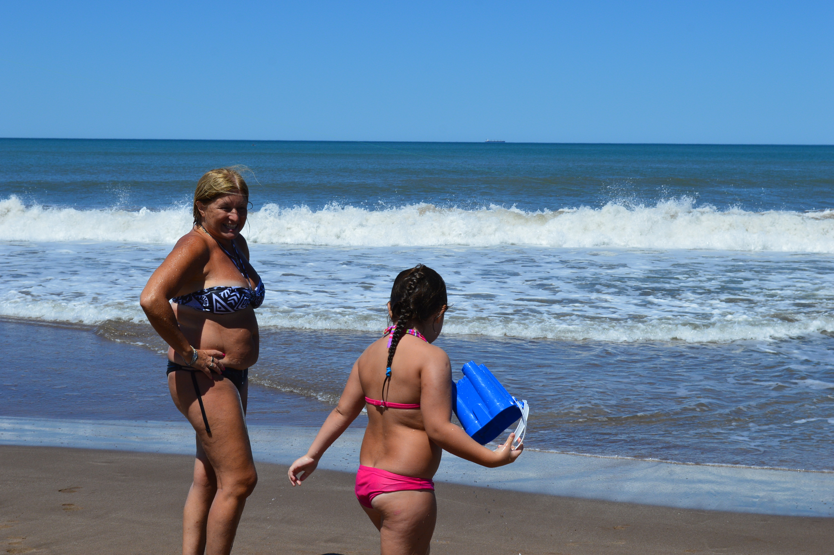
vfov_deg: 21.5
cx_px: 417
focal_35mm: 63
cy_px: 278
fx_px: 1458
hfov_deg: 31.9
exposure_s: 1/500
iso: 220
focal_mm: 42
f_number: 11
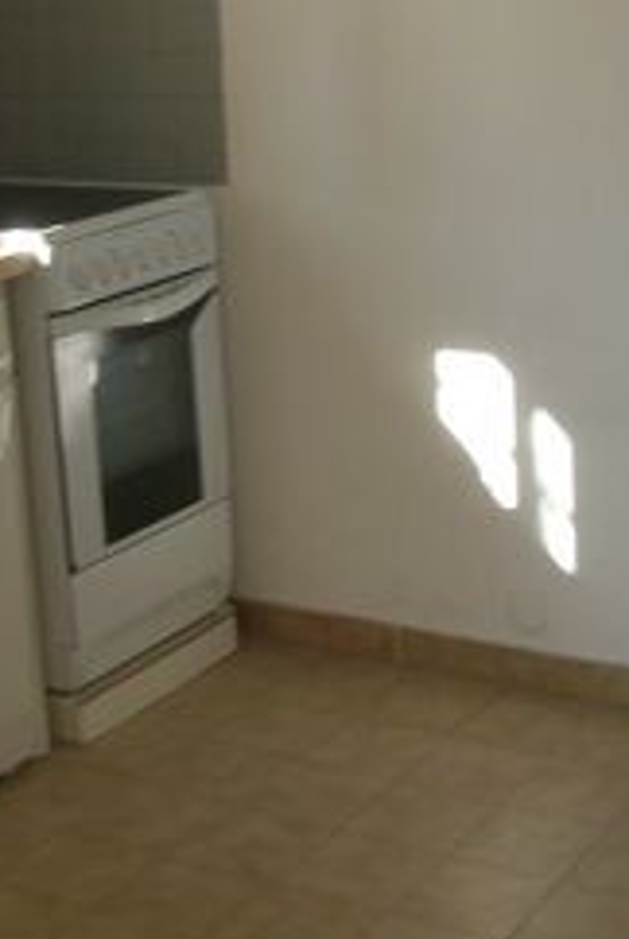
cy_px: 357
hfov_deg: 19.5
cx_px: 268
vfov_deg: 28.7
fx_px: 1829
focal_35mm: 70
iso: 50
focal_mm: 5.7
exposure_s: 1/36.3
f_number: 4.9
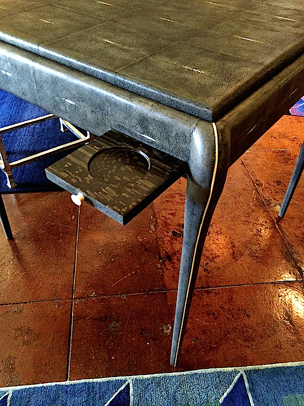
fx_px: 340
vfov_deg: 61.7
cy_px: 203
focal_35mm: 29
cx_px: 152
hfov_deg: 48.2
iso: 200
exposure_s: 1/30
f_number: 2.2
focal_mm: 4.15
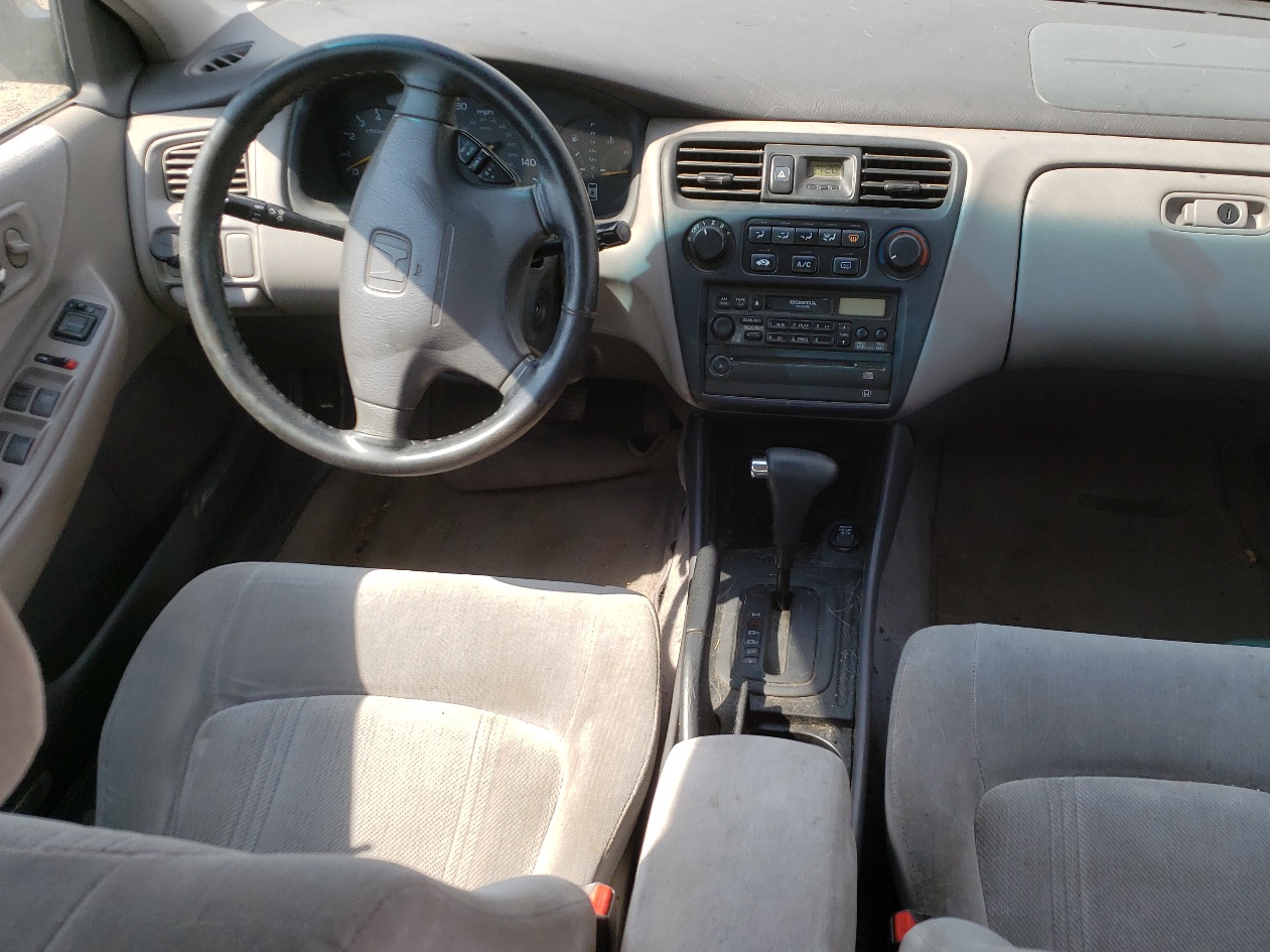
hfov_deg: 55.1
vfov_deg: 42.8
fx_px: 1210
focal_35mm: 33
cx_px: 730
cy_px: 556
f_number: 1.5
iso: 50
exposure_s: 1/667
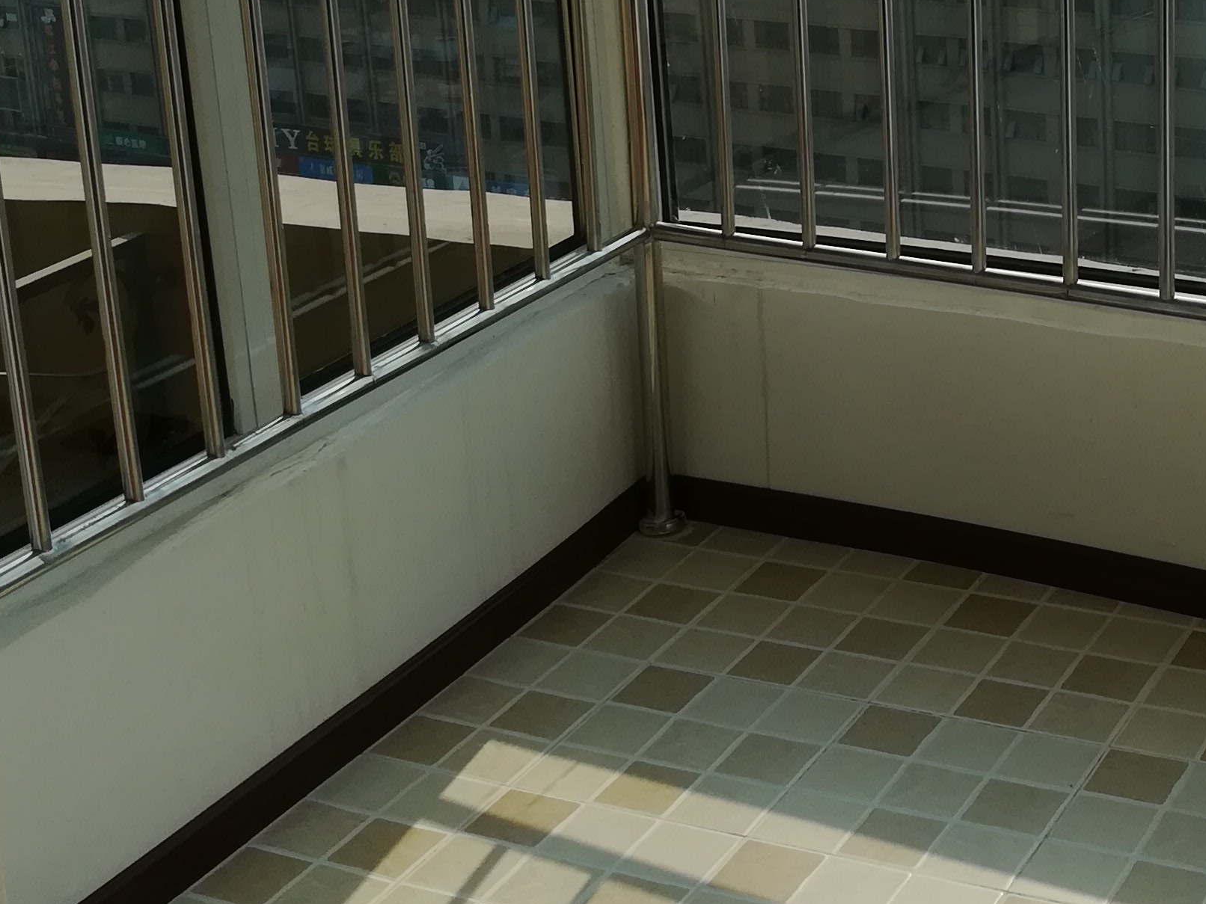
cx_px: 976
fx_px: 2230
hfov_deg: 29.5
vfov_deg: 22.4
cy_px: 111
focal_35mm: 64
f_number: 2.2
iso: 50
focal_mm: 3.83
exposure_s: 1/1116
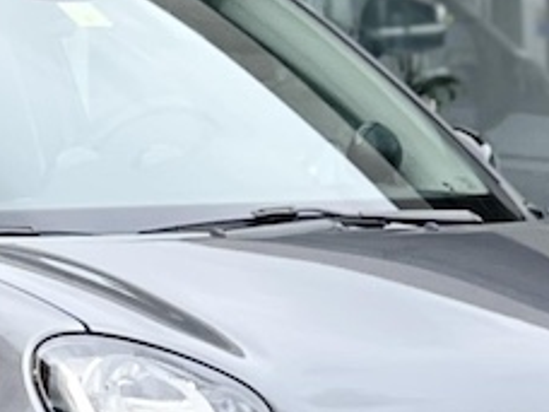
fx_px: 5551
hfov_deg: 5.6
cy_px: 396
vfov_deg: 4.2
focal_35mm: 350
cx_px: -143
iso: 25
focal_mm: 7.5
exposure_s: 1/230
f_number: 2.2
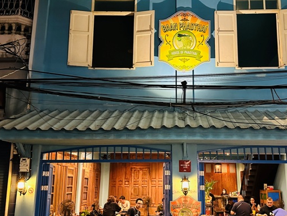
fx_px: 315
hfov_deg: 48.7
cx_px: 170
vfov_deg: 37.7
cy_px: 112
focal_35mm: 38
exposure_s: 1/33
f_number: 1.78
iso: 800
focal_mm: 6.86
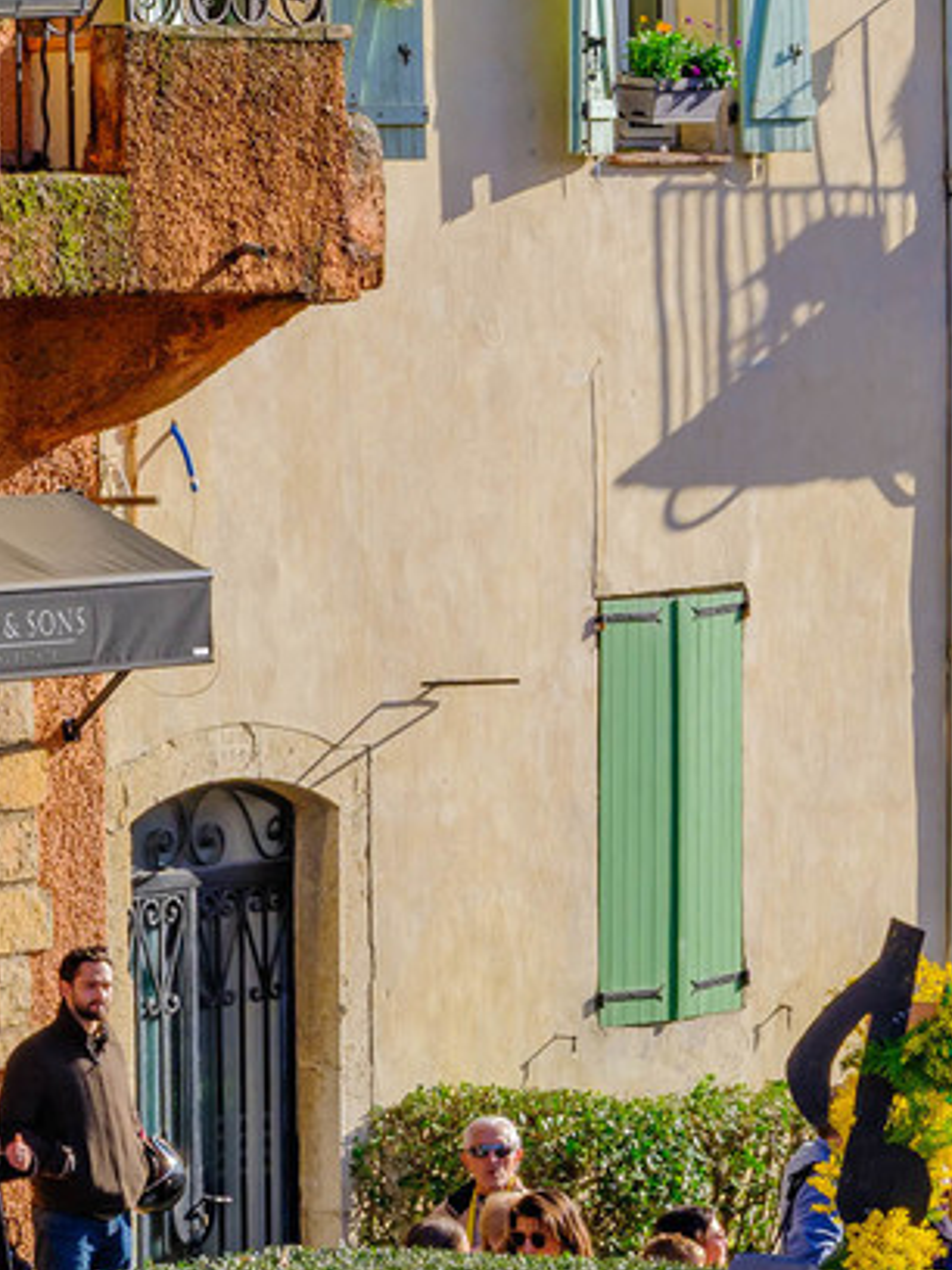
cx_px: 656
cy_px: 1791
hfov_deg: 6.5
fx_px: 8434
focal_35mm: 230
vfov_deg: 8.4
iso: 320
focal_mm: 55
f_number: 11
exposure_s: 1/125
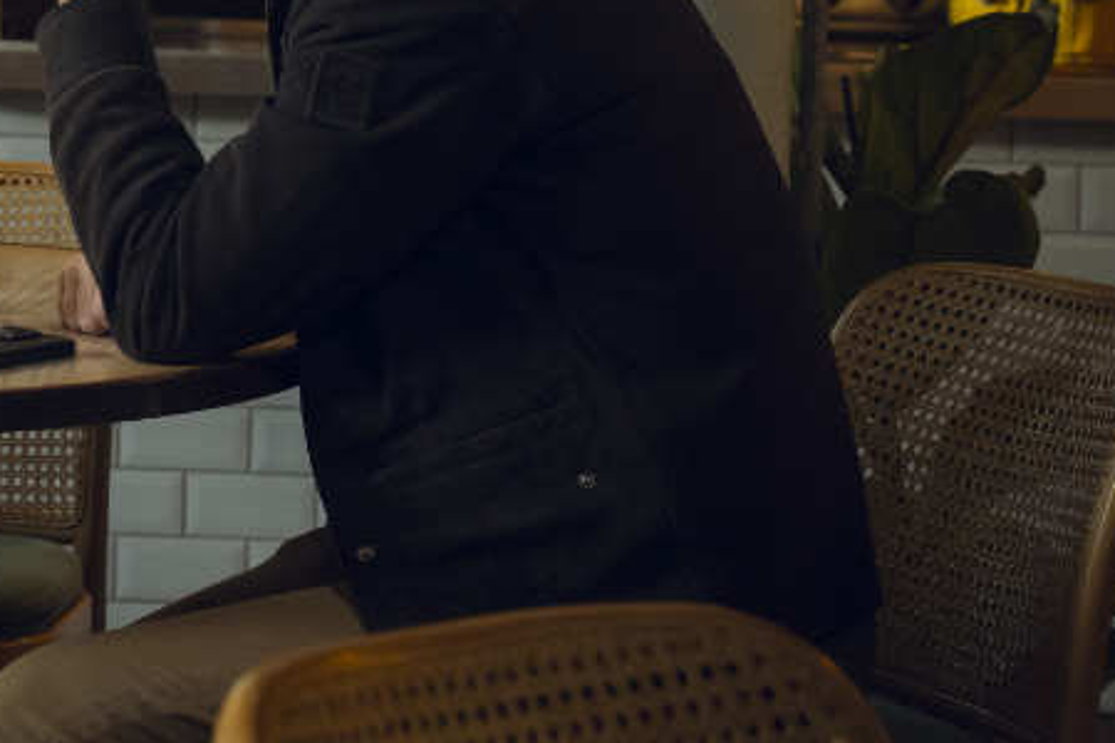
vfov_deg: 9.0
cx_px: -255
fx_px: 4707
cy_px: -7
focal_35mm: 152
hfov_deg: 13.1
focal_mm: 57
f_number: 5
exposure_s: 1/200
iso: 2500
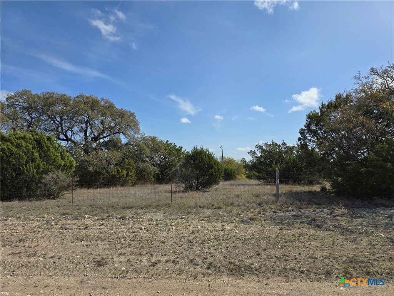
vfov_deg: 58.9
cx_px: 197
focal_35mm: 23
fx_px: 262
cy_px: 148
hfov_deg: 73.9
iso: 12
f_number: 1.7
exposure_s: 1/1117
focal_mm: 6.3
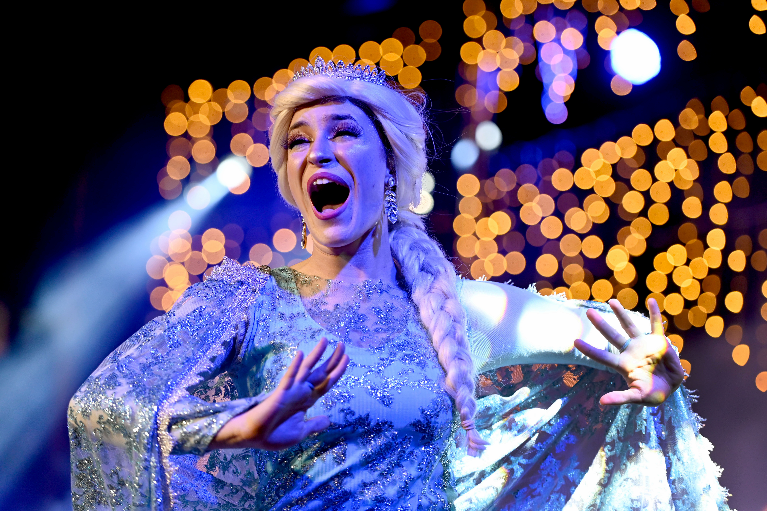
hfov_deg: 15.2
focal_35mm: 135
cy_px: 256
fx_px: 2874
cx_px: 384
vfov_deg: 10.1
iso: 1600
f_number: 2.8
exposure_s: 1/640
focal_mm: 135
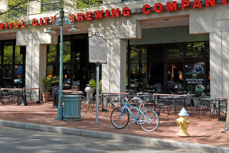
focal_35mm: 50
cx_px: 110
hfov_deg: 39.6
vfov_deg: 26.9
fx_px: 318
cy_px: 50
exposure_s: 1/160
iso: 100
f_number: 6.3
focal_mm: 24
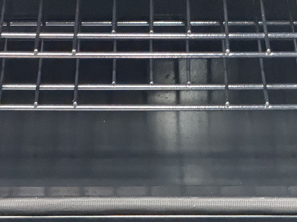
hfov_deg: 7.4
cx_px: 173
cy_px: 27
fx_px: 2291
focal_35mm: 267
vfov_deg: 5.6
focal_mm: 15.66
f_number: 2.8
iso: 1600
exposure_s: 1/24
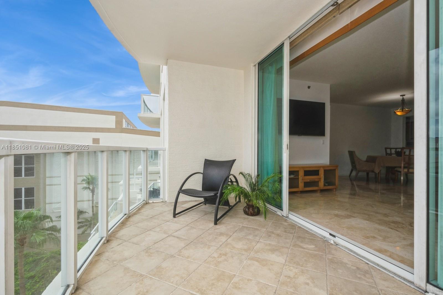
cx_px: 222
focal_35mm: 15
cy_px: 148
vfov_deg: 77.3
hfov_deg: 100.4
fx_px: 185
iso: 250
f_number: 10
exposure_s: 1/250
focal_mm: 10
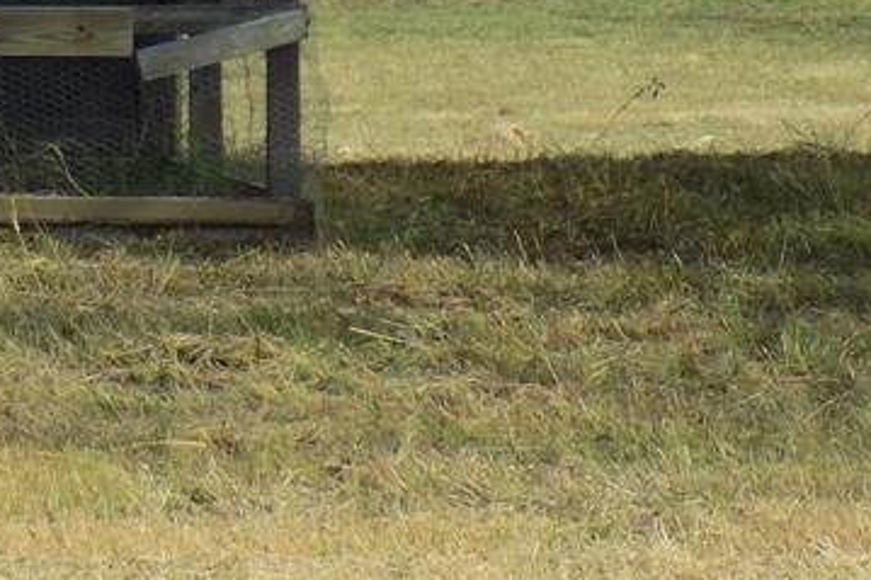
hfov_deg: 3.7
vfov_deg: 2.4
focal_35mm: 564
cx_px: -192
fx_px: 13639
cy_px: -131
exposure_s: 1/320
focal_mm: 33.7
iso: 80
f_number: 5.4
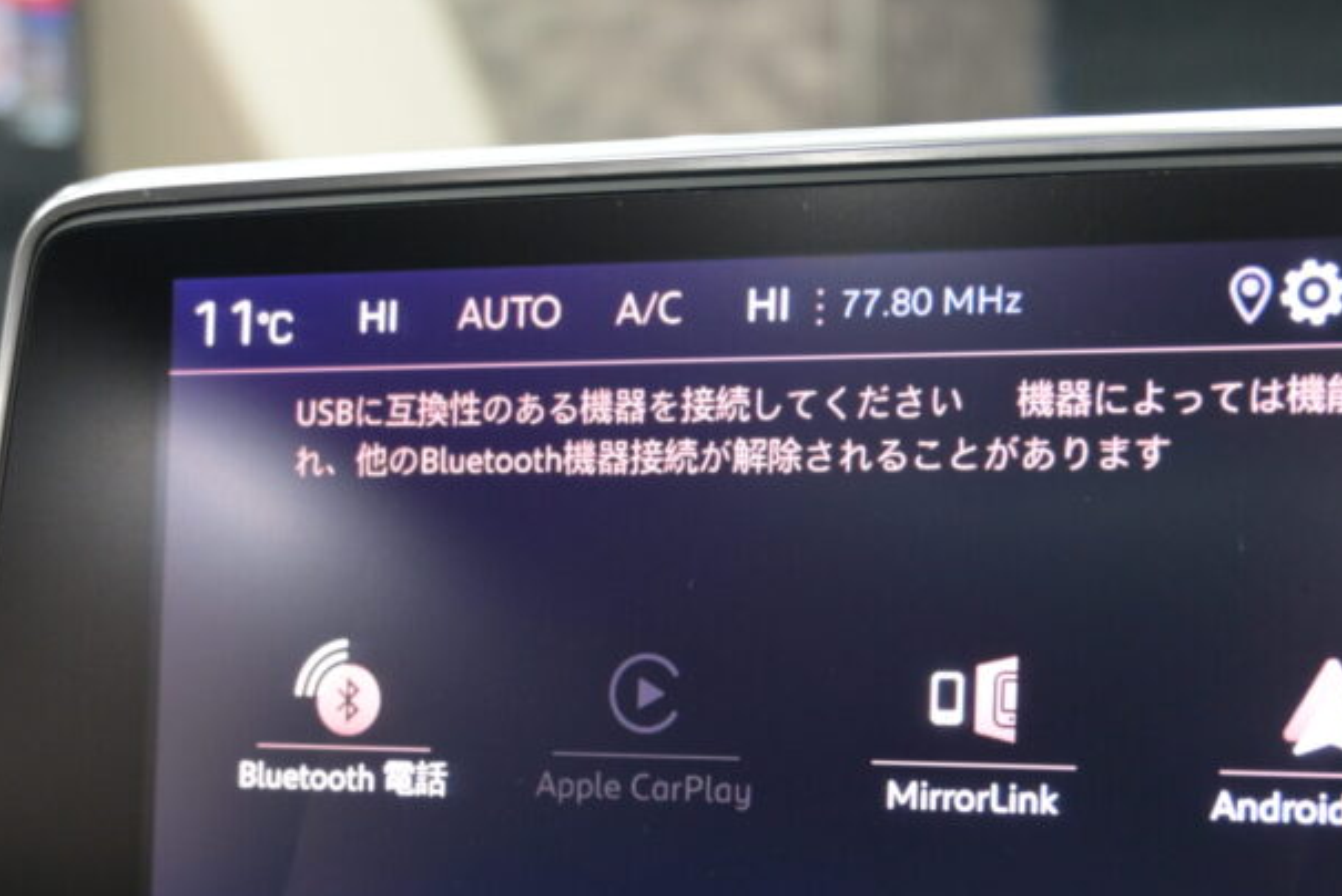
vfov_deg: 20.3
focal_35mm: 66
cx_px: 874
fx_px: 2461
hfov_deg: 30.3
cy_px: 751
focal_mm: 26
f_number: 4.5
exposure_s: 1/125
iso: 1250
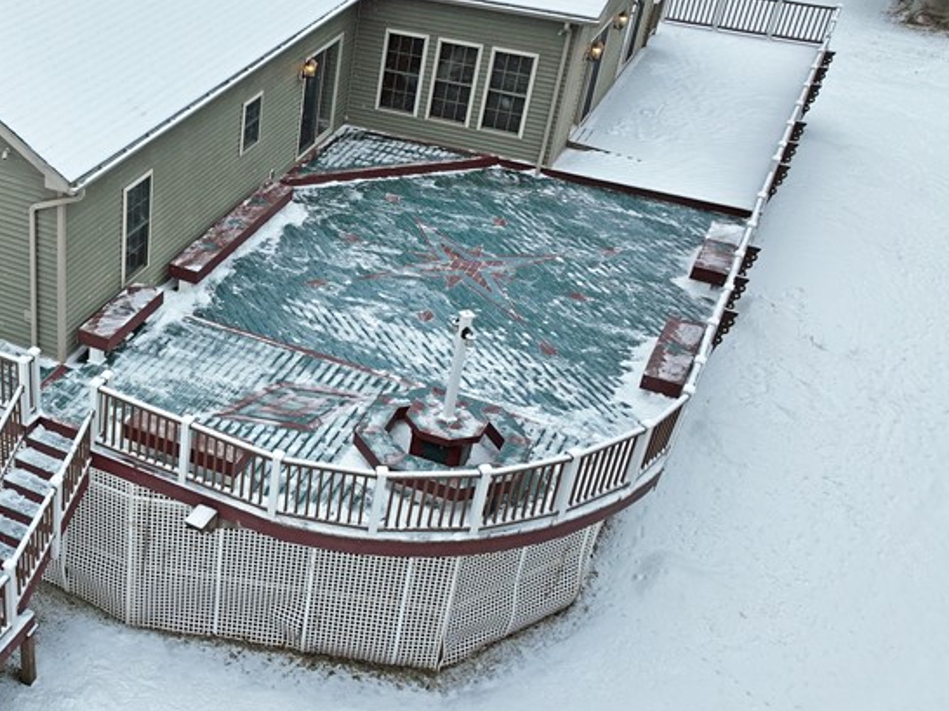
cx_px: 71
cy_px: 382
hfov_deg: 38.8
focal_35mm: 45
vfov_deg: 32.1
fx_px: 1233
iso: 100
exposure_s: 1/400
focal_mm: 12.29
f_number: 2.8
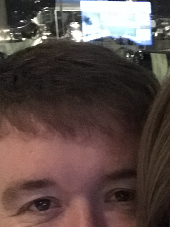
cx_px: 202
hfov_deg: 15.5
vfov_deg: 20.5
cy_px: 235
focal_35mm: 92
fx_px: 602
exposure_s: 1/15
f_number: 2.2
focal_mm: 2.87
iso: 1250
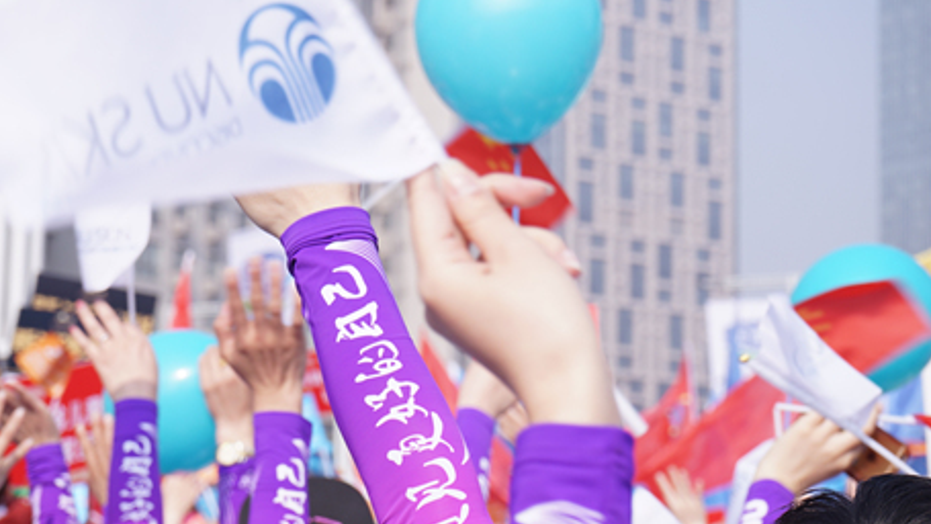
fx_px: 2543
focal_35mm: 103
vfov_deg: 11.8
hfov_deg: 20.7
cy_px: 276
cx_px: 309
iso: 100
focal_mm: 70
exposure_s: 1/200
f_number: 8
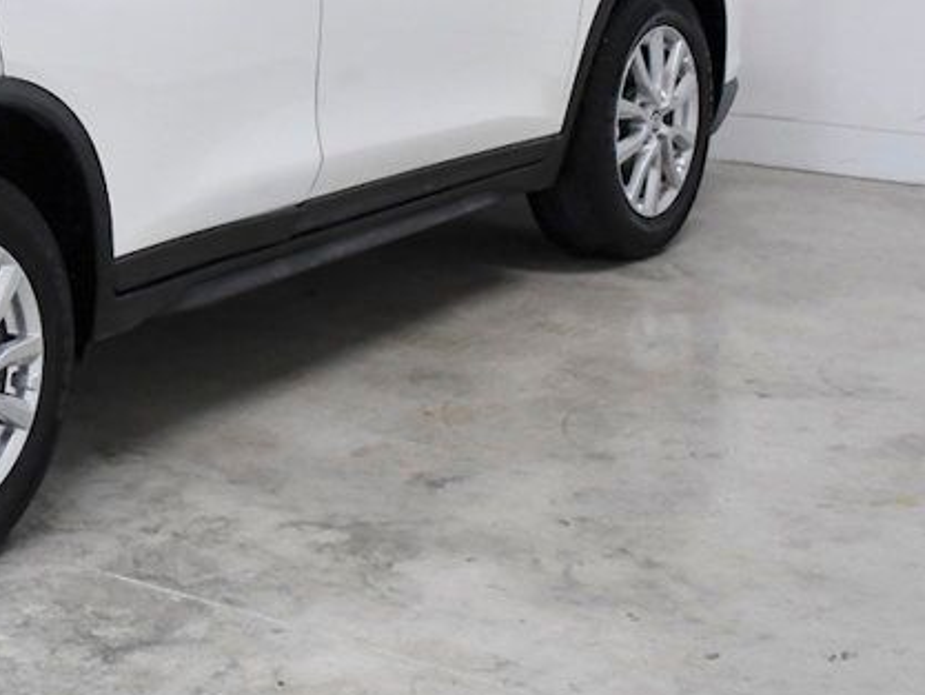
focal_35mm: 92
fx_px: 2459
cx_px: -169
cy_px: 28
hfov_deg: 20.1
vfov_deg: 15.8
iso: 2500
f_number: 10
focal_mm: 26
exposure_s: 1/400
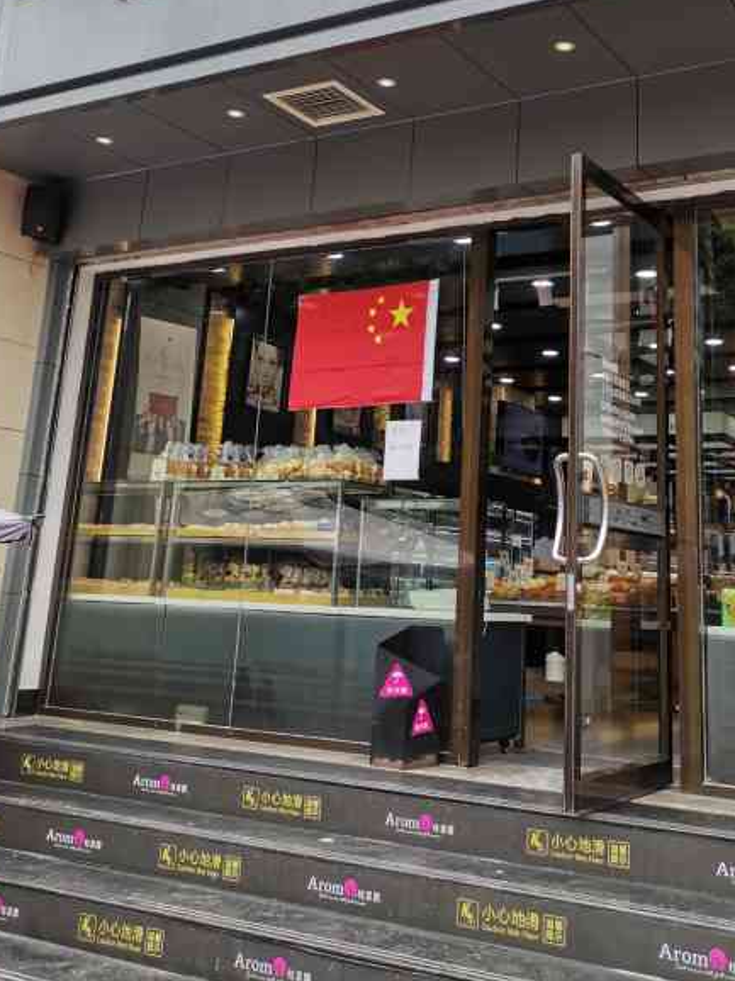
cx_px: 463
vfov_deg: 43.5
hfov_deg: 34.1
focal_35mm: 42
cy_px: 255
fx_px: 1190
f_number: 1.8
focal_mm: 4.75
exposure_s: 1/213
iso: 50
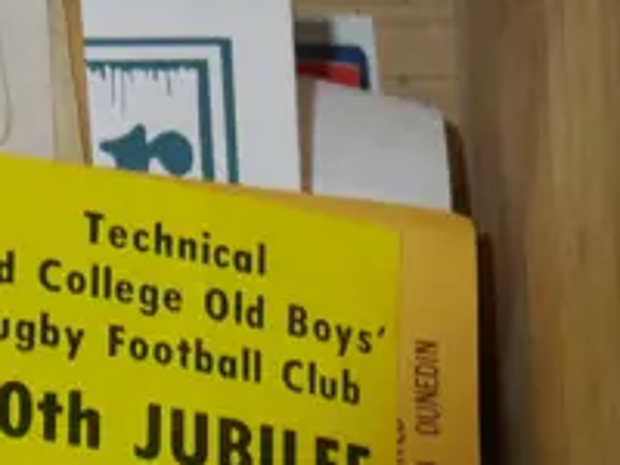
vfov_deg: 5.0
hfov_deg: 6.5
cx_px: -645
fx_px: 5320
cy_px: 346
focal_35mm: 297
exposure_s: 1/60
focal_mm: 29
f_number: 5.4
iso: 250
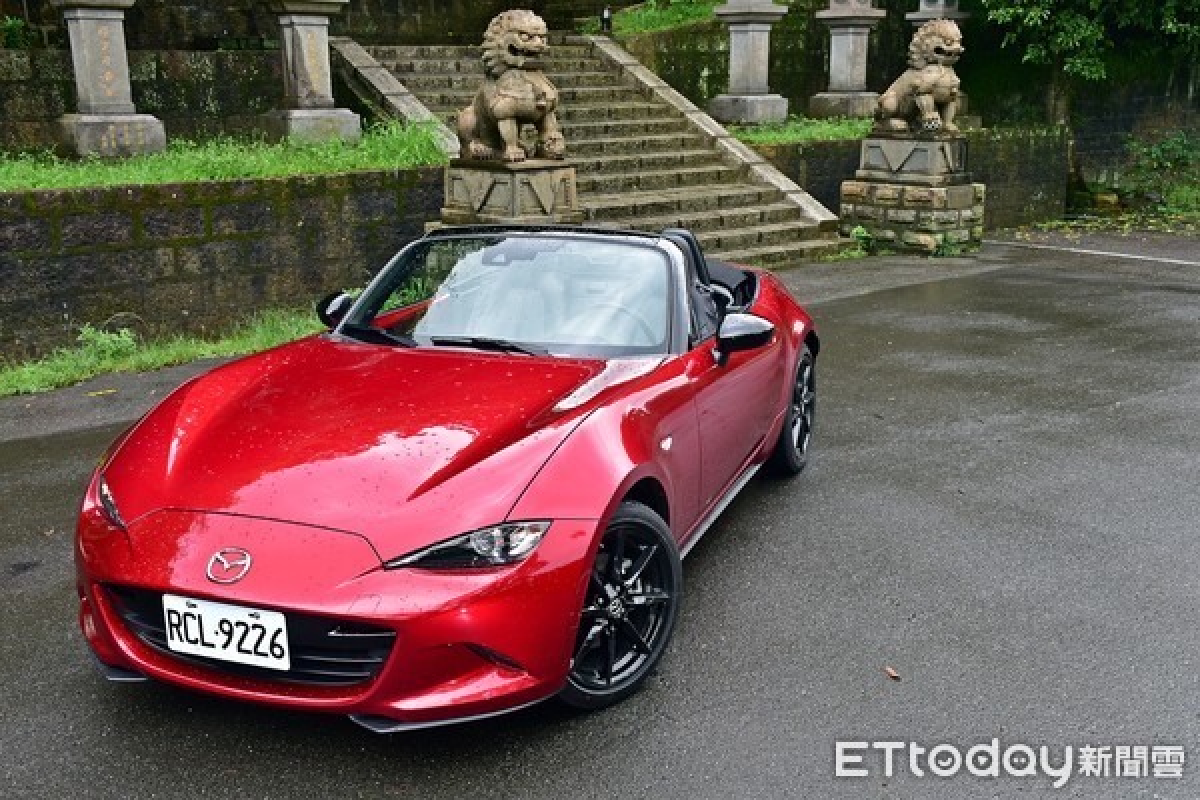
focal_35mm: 36
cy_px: 400
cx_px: 600
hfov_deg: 53.1
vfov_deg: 36.9
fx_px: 1200
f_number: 8
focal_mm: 24
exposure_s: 1/100
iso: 160
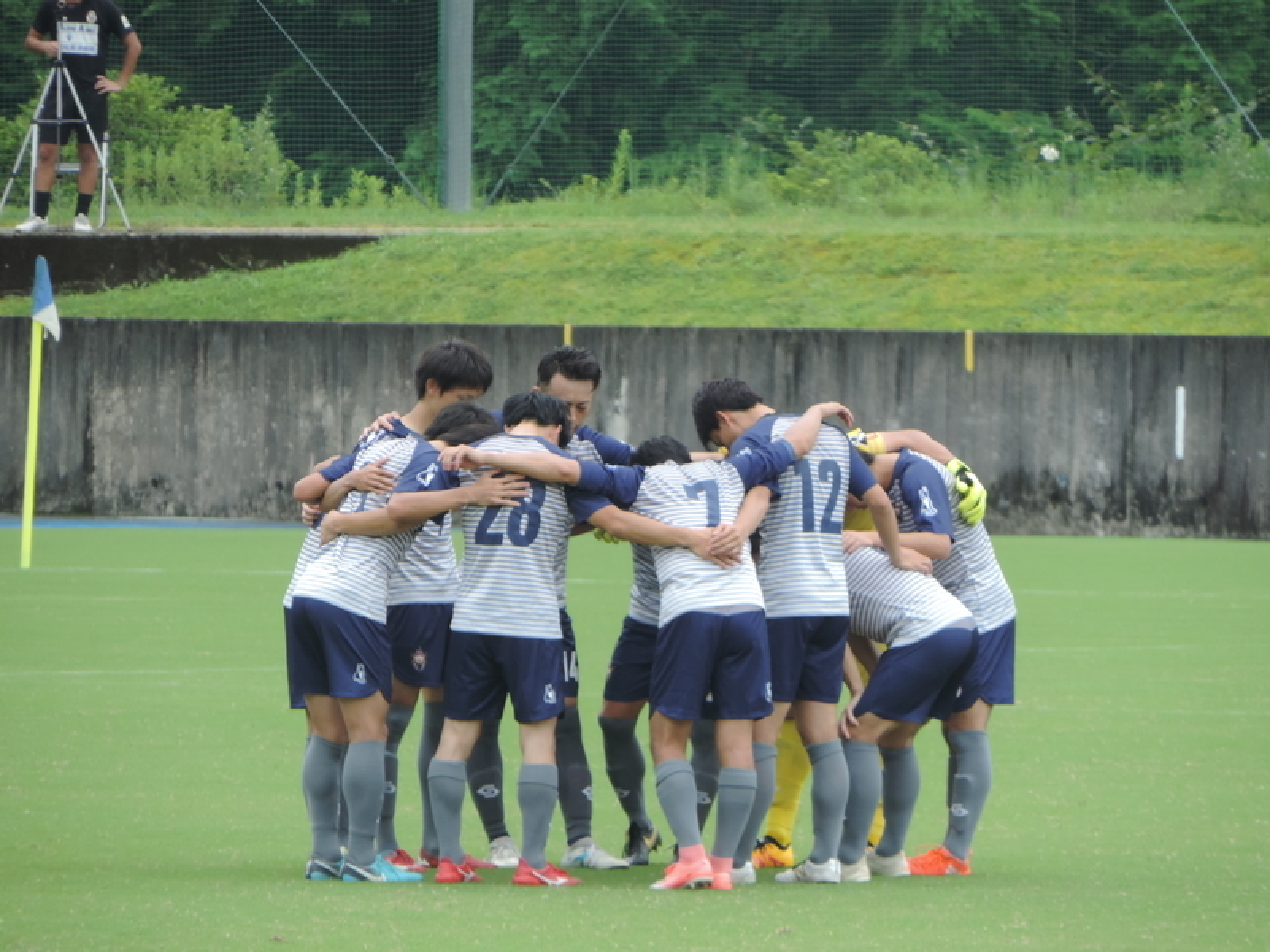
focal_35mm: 600
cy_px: 476
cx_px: 635
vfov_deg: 2.5
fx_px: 22013
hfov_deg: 3.3
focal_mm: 107
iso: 160
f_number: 4.9
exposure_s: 1/250
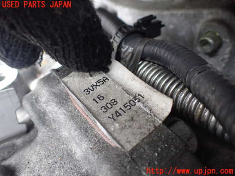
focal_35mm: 30
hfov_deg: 60.0
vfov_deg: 46.8
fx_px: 204
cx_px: 118
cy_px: 88
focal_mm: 5.4
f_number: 2.3
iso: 500
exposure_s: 1/125
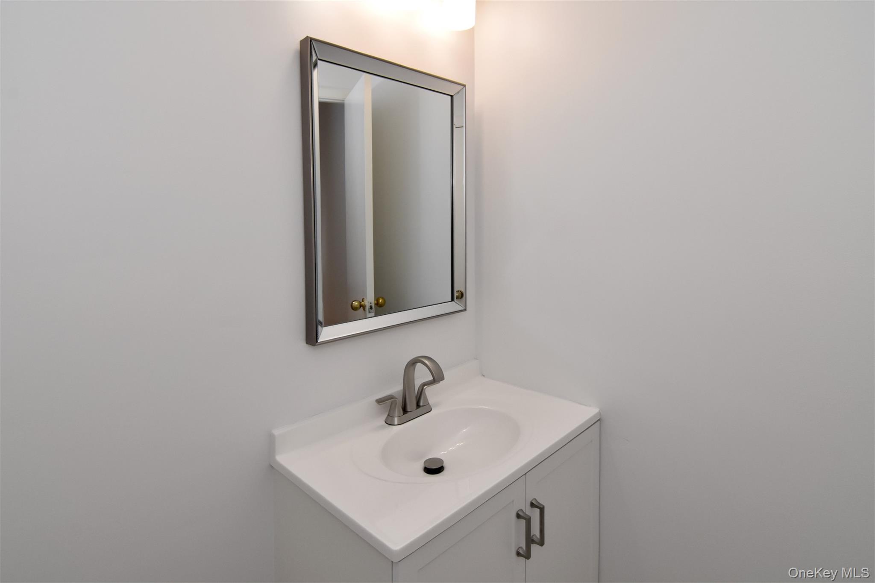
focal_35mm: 16
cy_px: 292
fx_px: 401
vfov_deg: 72.0
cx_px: 438
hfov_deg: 95.0
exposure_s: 1/125
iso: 640
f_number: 8
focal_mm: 11
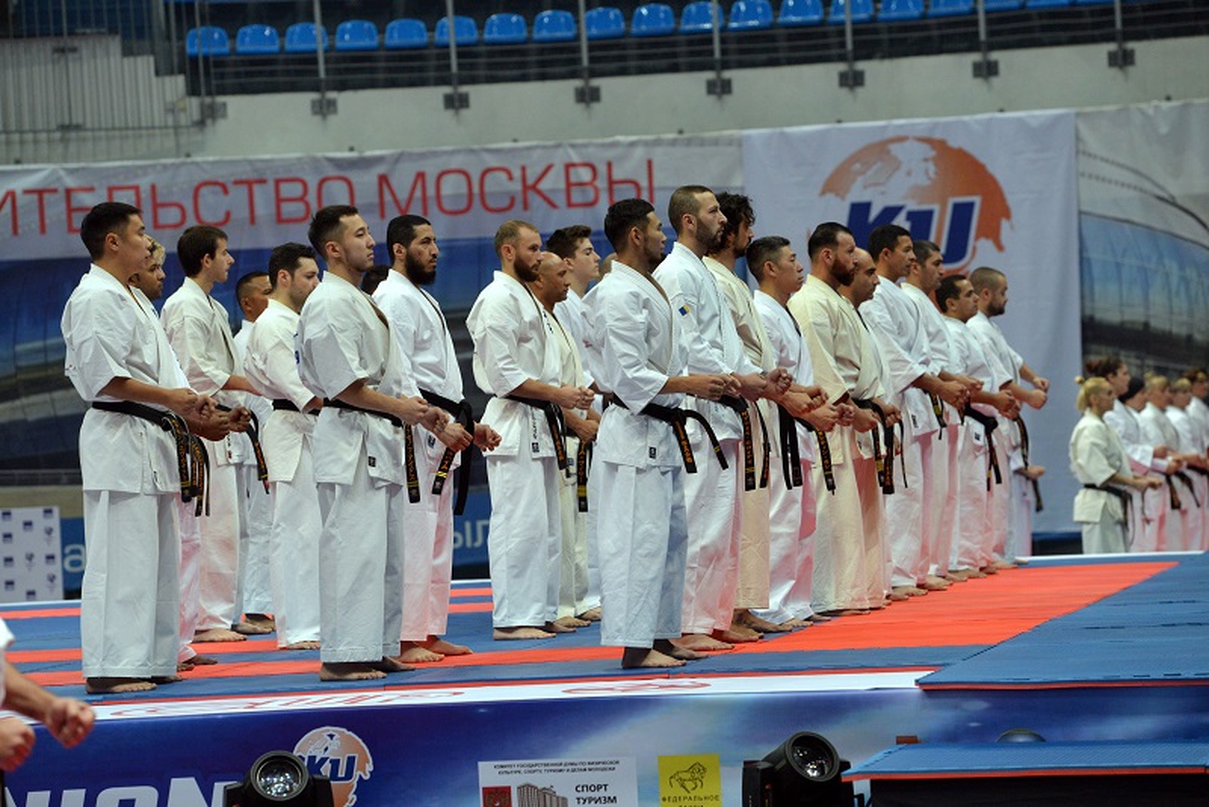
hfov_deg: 14.6
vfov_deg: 9.8
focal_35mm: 140
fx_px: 4703
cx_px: 604
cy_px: 404
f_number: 4.5
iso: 3200
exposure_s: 1/1250
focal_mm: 140
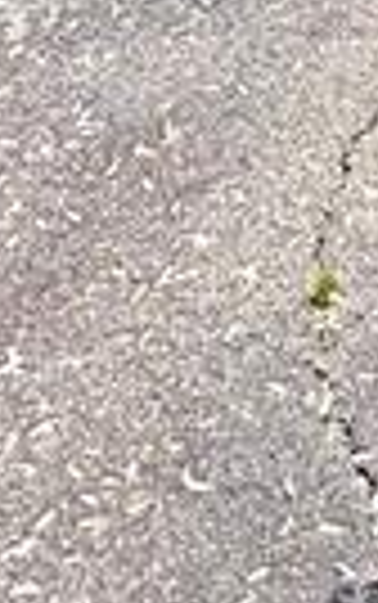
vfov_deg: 12.2
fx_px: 1859
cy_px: -1048
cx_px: 648
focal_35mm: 113
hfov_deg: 11.0
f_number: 2.2
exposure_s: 1/405
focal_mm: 2.22
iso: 50
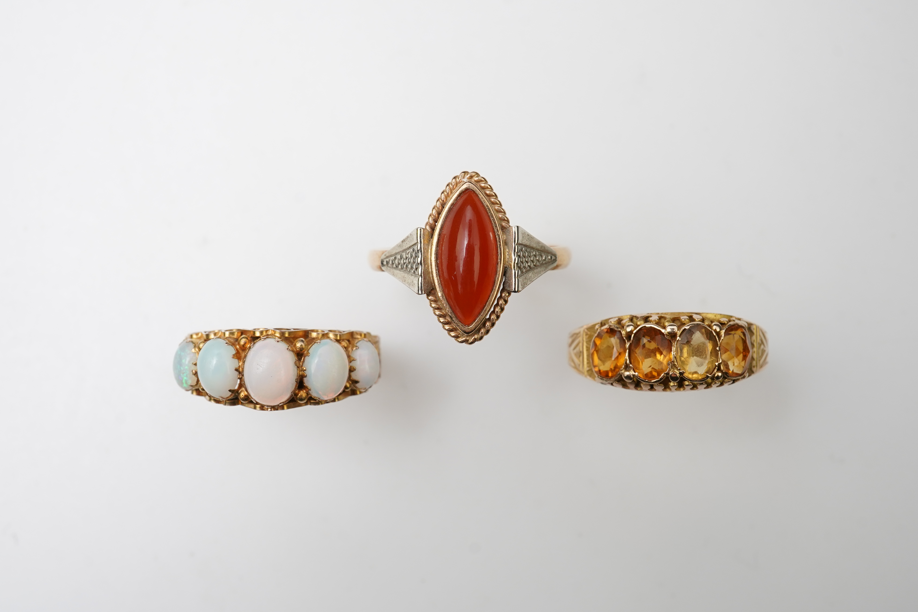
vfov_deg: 29.9
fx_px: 1147
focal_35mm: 45
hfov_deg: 43.6
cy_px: 306
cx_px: 459
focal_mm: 30
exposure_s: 1/100
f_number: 16
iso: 500
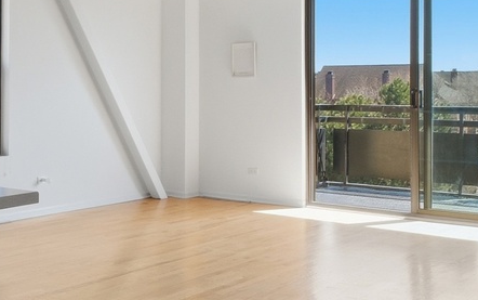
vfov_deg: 23.1
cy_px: 105
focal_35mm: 56
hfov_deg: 34.7
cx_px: 69
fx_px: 730
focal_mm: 10
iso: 640
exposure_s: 1/450
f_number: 7.1
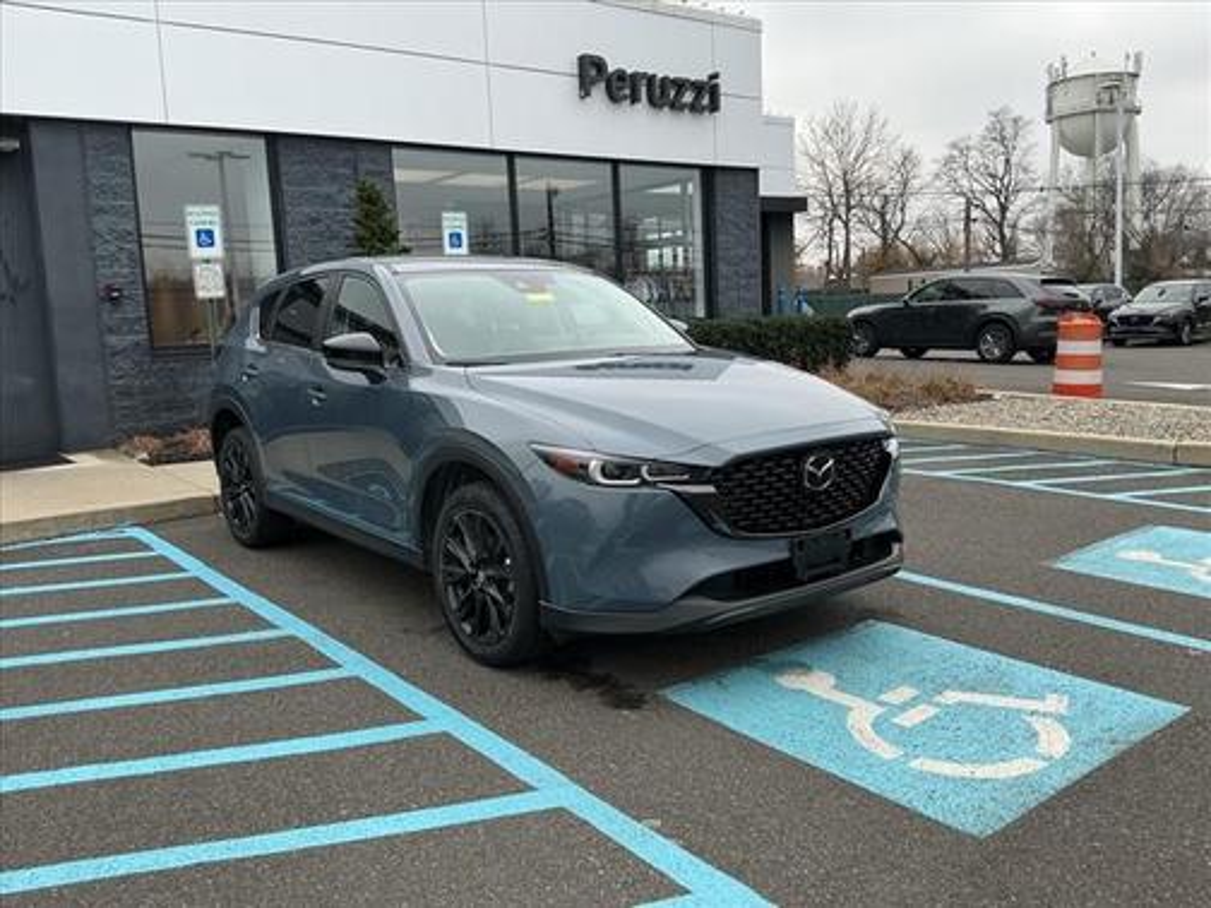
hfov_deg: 61.7
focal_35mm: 29
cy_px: 454
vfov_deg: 48.2
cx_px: 606
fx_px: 1015
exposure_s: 1/362
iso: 25
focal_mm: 3
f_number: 1.8
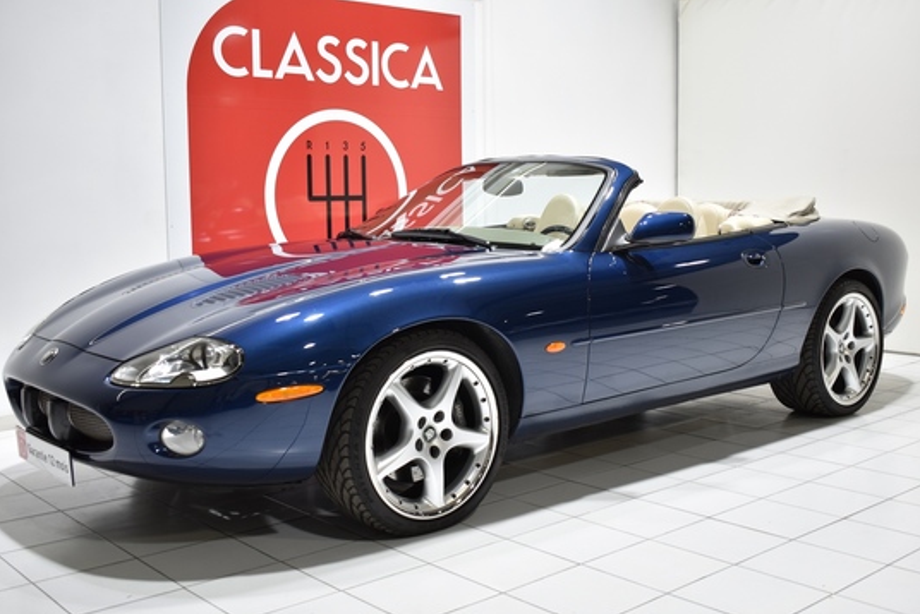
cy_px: 313
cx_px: 460
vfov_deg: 33.4
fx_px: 1023
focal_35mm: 40
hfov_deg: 48.4
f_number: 4
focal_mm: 26
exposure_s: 1/15
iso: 100
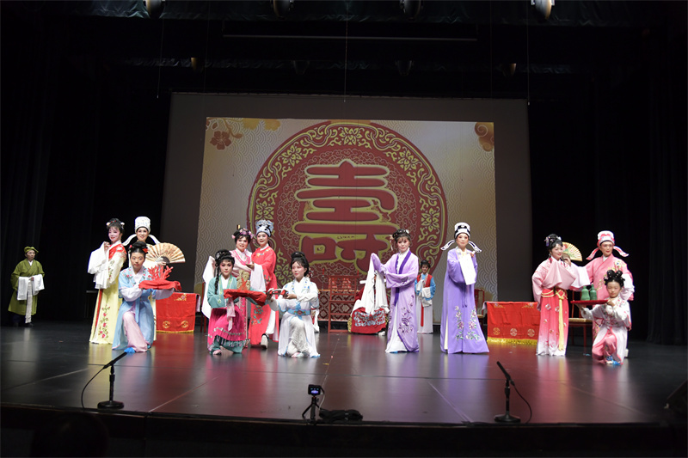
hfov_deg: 60.3
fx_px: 592
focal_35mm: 31
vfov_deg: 42.3
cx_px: 344
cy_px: 229
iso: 1000
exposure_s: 1/200
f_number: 4
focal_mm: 31
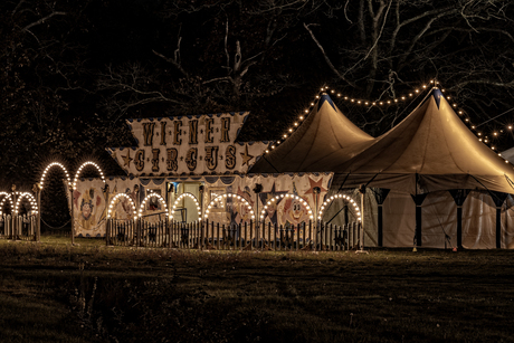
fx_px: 1928
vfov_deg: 10.2
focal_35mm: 135
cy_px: 172
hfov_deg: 15.2
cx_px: 257
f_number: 13
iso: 100
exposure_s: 13
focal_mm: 135
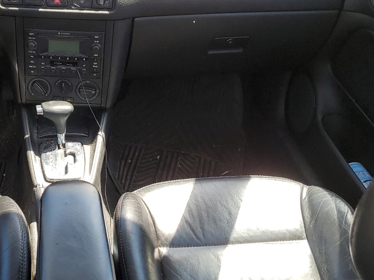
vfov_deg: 29.7
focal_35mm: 49
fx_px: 529
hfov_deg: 37.4
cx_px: 72
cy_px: 155
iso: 50
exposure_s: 1/256
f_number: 1.5
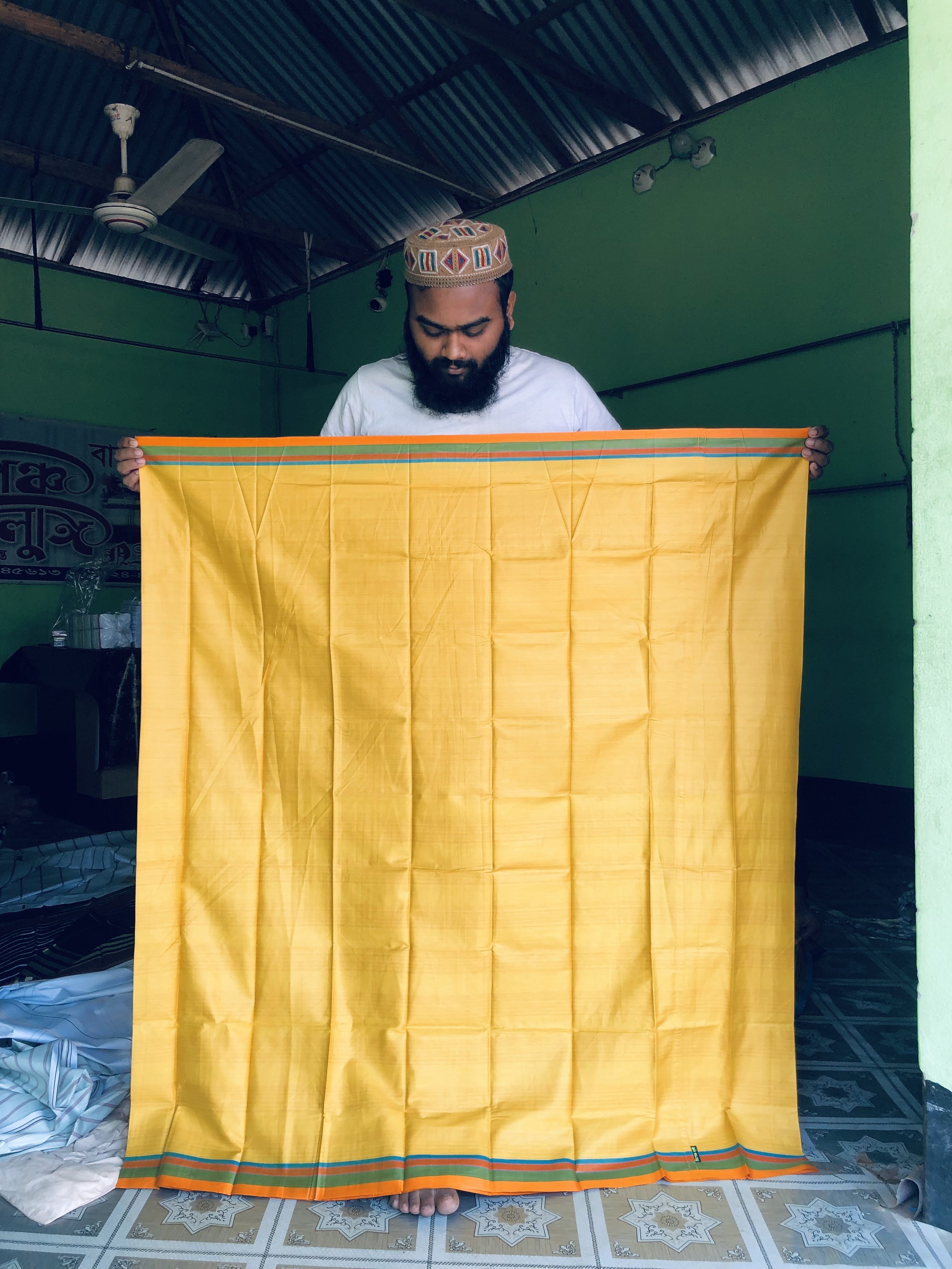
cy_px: 634
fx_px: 1027
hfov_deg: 49.7
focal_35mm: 28
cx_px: 476
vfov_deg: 63.4
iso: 40
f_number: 1.8
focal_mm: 4
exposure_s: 1/120
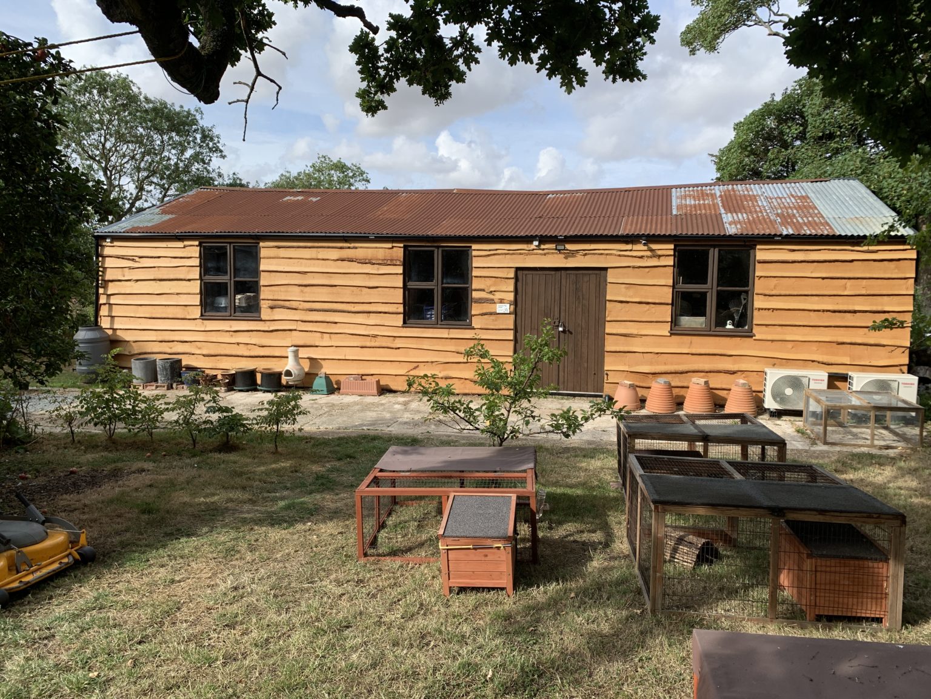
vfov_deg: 53.1
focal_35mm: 26
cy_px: 350
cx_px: 466
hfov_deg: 67.3
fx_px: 699
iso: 25
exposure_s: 1/1427
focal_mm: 4.25
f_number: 1.8
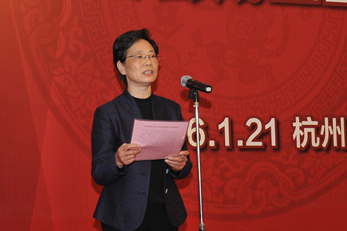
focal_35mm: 45
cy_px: 116
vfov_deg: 29.8
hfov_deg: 43.6
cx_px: 174
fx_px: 434
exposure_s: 1/60
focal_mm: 45
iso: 800
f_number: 5.6
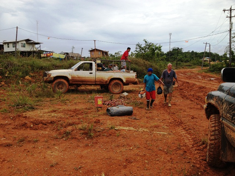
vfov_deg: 40.7
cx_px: 118
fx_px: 238
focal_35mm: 35
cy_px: 88
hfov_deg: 52.6
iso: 64
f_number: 2.4
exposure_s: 1/1623
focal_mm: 4.28
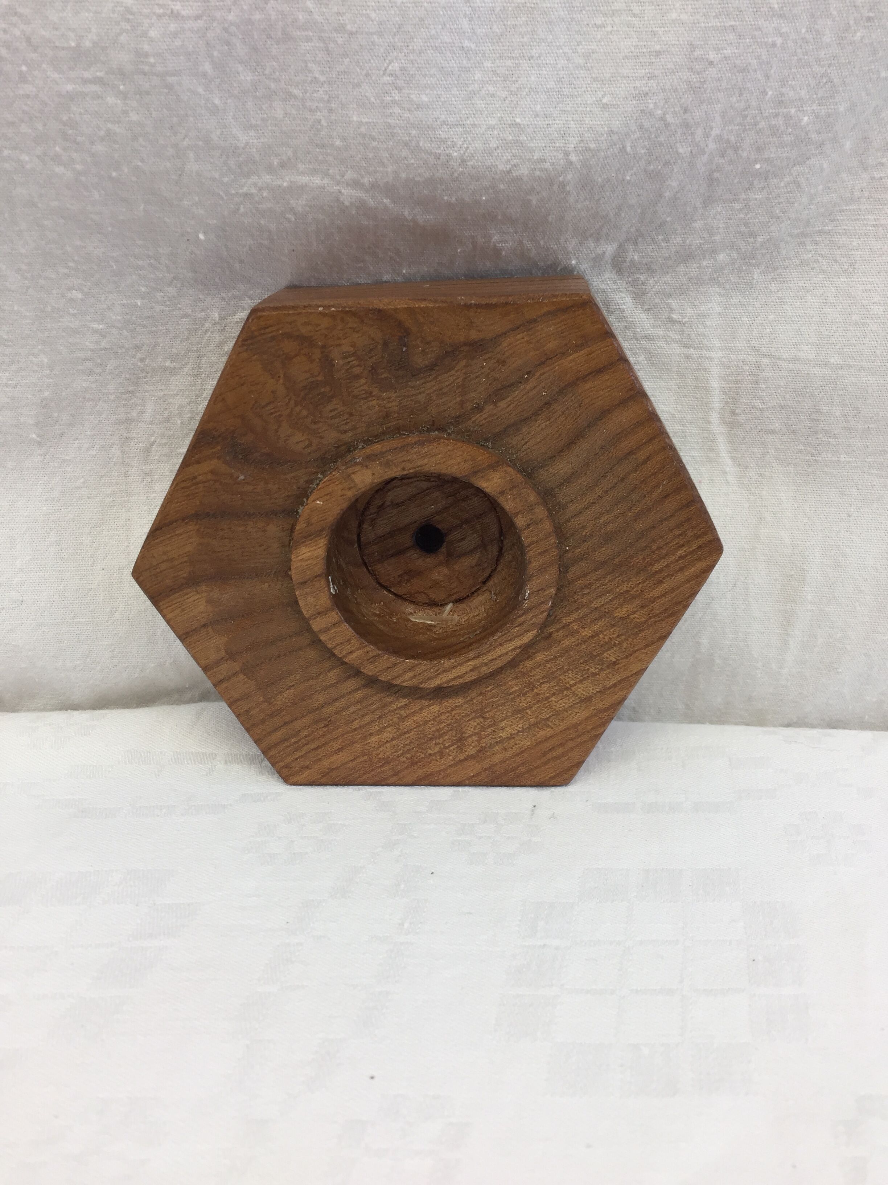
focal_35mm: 29
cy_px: 592
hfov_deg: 48.2
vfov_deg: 61.7
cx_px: 444
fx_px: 992
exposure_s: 1/100
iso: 40
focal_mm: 4.15
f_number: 2.2
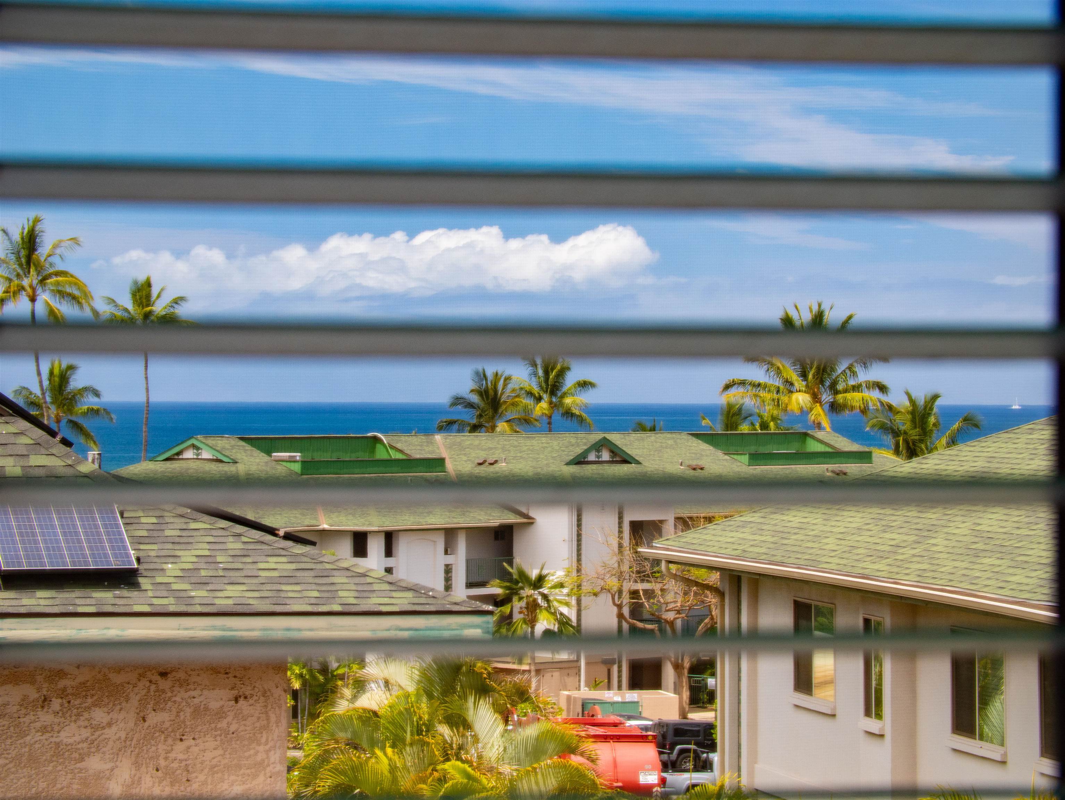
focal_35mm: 134
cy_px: 400
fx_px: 4125
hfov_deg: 14.7
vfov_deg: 11.1
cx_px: 532
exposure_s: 1/400
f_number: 5.6
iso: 400
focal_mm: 67
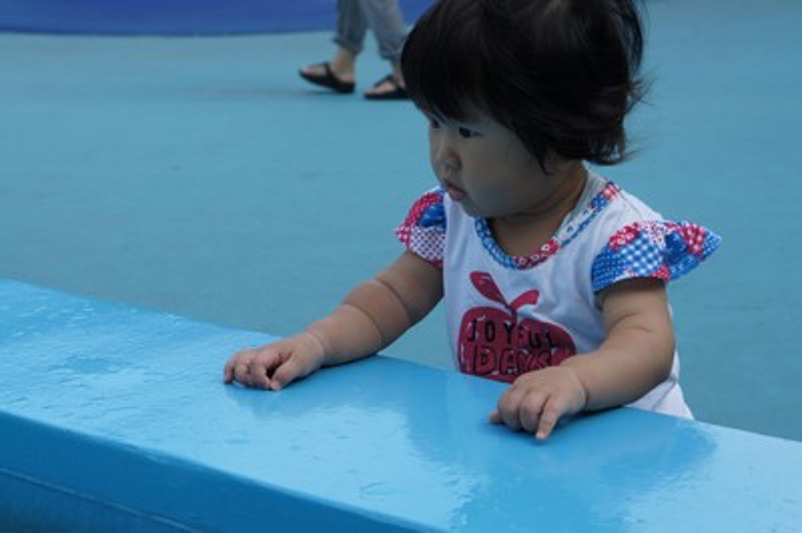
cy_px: 266
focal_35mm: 81
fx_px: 1803
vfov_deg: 16.8
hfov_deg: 25.1
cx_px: 401
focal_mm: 54
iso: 200
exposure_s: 1/200
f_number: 8
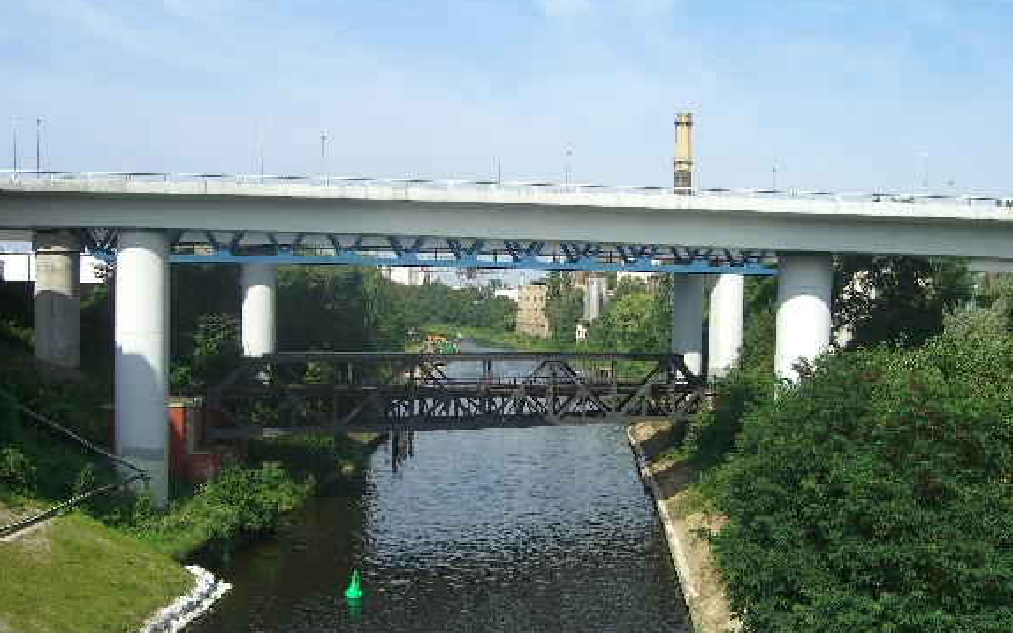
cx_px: 510
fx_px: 1132
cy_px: 374
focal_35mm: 41
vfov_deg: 31.2
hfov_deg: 48.2
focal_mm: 7.9
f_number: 8
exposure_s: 1/125
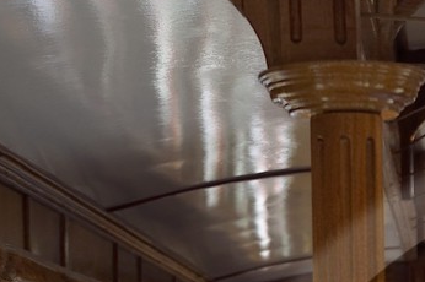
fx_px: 2182
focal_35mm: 185
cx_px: 665
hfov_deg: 10.7
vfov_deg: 7.1
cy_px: 625
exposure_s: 1/60
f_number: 3.5
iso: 500
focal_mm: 40
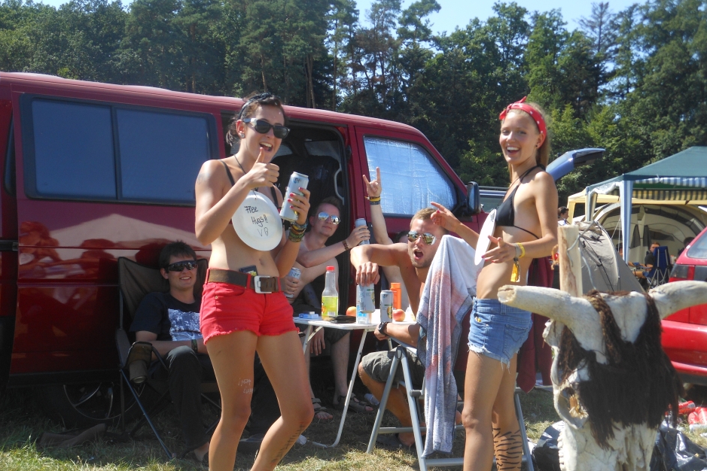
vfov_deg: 22.6
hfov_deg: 33.4
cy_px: 249
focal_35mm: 60
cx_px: 357
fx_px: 1178
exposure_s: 1/400
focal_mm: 10.2
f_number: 4.1
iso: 80
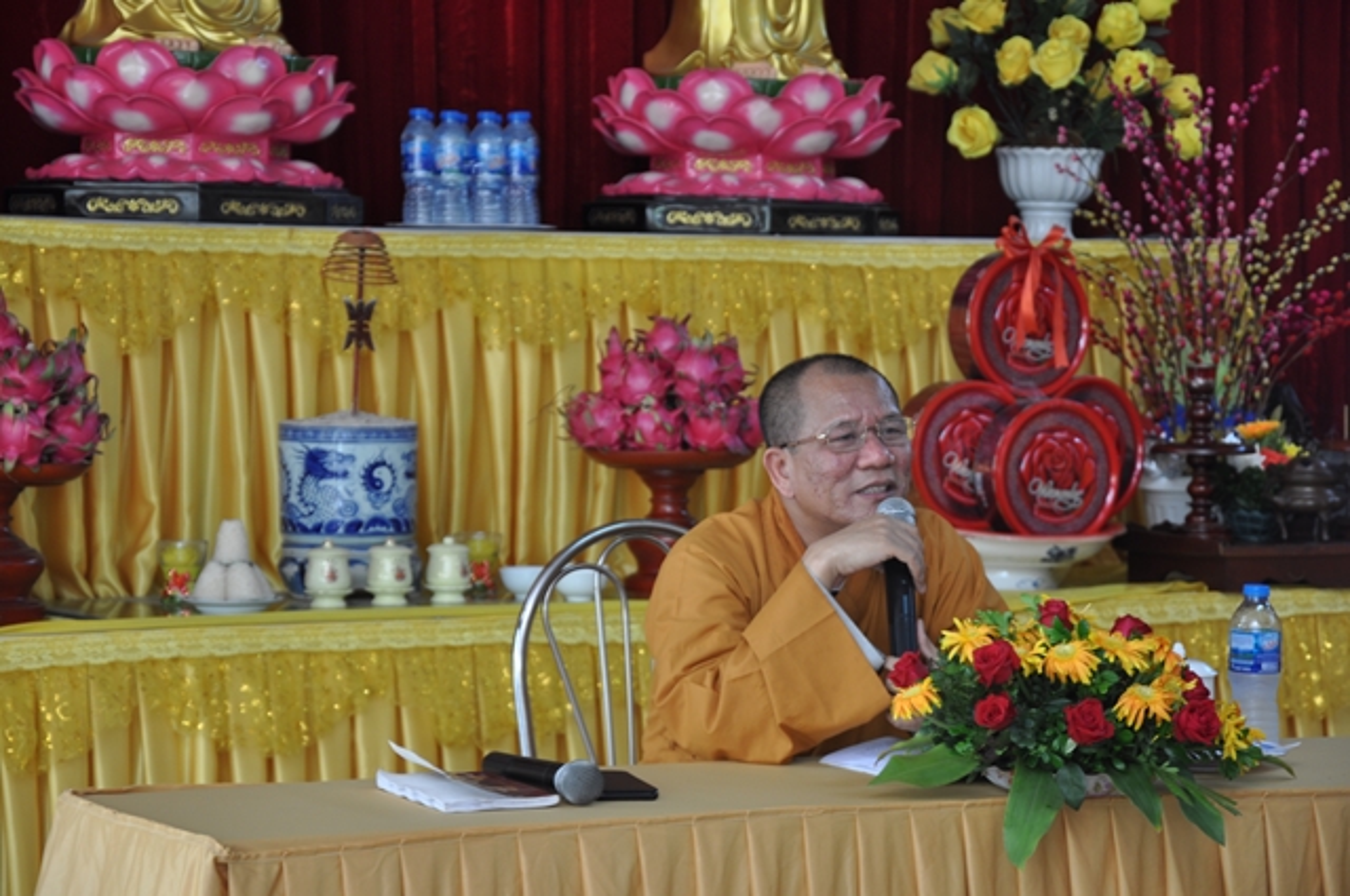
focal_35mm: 120
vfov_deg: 11.4
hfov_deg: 17.1
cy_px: 448
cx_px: 675
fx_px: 4494
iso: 250
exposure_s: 1/20
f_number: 5.3
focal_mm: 80
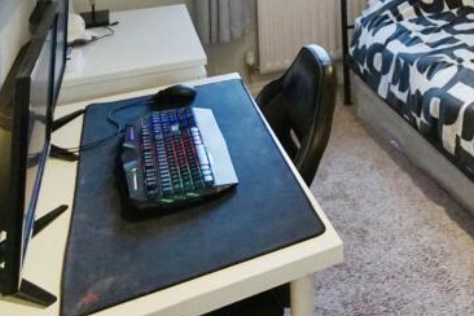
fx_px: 553
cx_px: 521
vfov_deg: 27.6
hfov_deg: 38.5
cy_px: -73
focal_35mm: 42
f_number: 4
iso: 1250
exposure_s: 1/160
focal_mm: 10
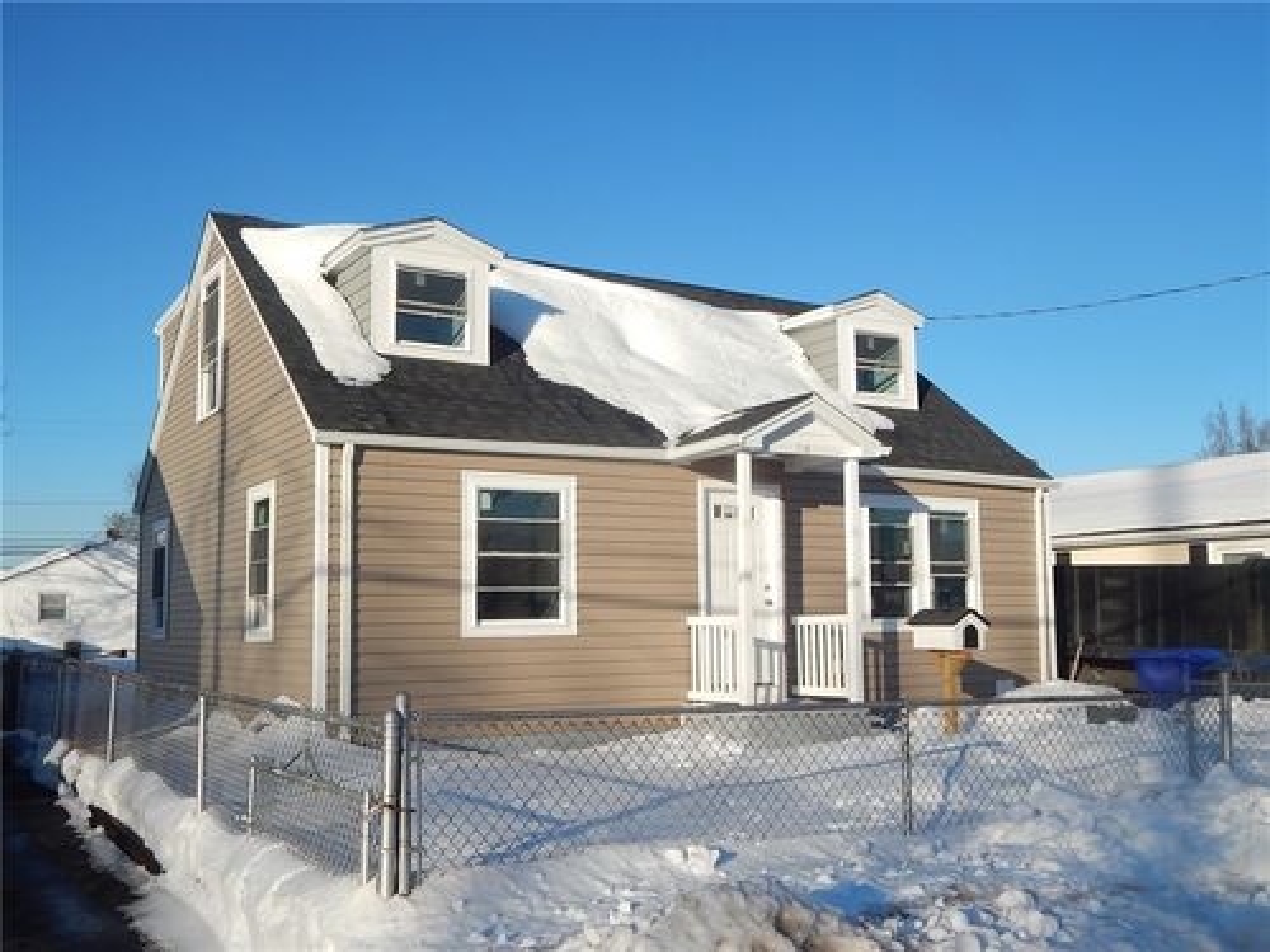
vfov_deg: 40.7
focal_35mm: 35
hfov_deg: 52.6
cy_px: 476
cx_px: 635
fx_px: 1284
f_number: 3.3
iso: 125
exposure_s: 1/1500
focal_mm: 6.1
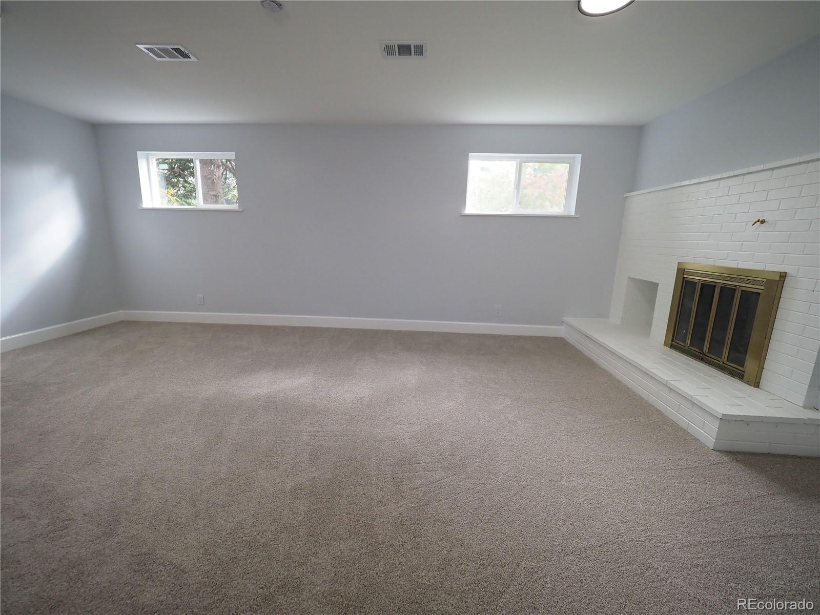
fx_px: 332
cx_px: 410
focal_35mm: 14
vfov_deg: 85.7
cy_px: 308
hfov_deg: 102.1
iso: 800
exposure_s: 1/160
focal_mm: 7
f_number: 3.2
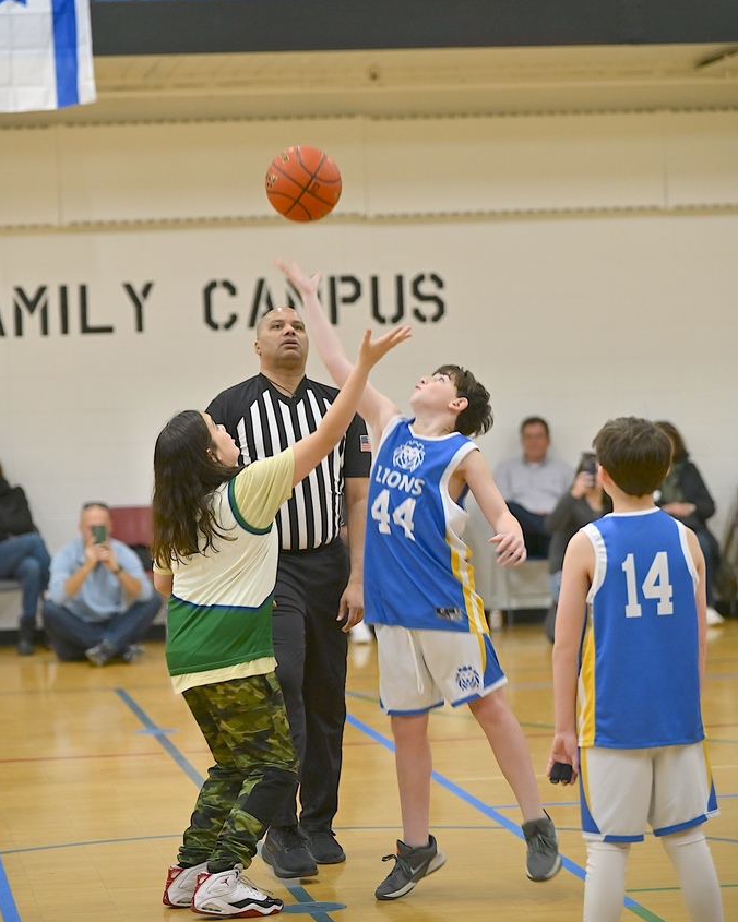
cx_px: 368
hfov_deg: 12.4
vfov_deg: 15.5
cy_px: 417
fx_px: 3386
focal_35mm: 124
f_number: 2.8
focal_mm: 109
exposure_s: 1/250
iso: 2000
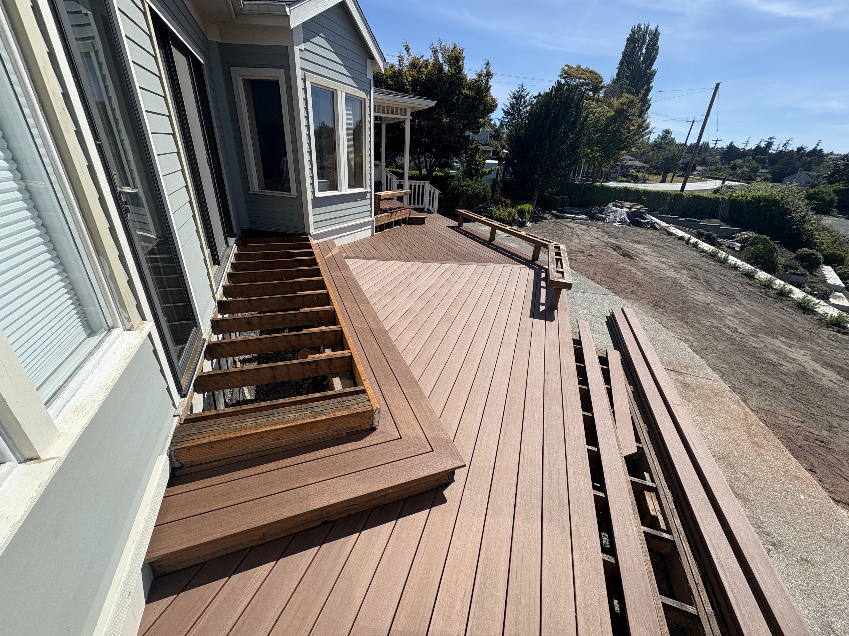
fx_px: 343
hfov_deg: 102.1
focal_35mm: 14
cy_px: 318
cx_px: 424
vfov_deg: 85.7
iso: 50
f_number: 2.2
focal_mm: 2.22
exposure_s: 1/1789
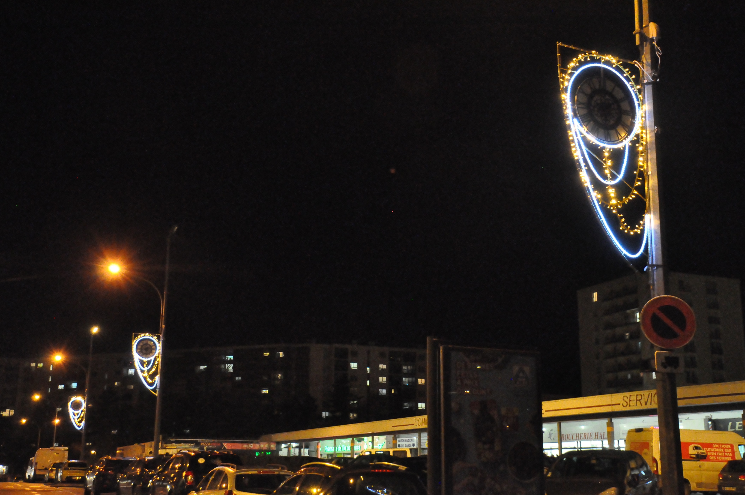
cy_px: 248
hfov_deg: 46.4
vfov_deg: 31.8
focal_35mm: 42
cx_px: 372
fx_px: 868
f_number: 5.6
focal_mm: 28
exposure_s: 1/30
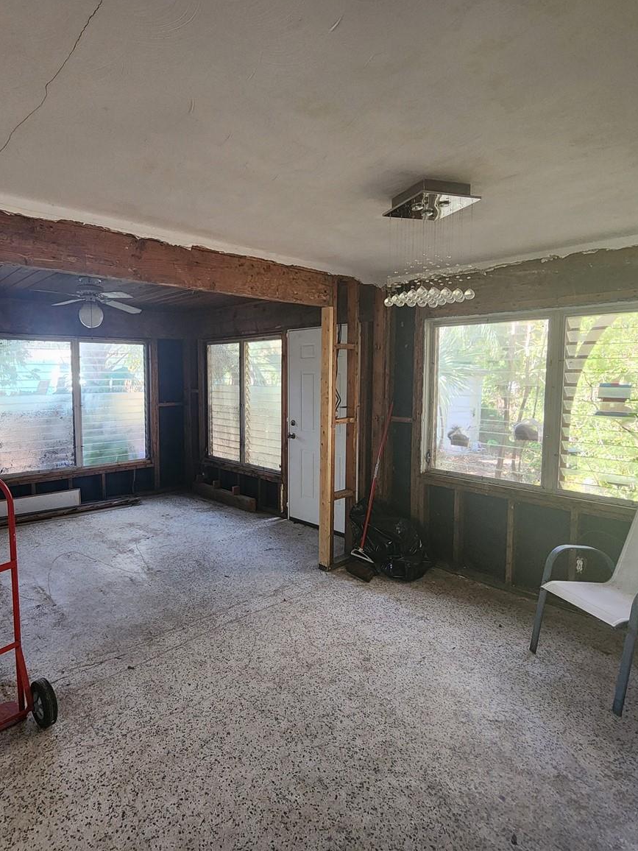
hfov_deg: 70.9
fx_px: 442
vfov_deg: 87.7
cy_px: 410
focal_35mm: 18
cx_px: 258
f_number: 2.2
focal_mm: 2.2
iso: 400
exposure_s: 1/60
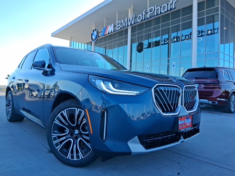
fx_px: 177
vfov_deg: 53.1
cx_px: 118
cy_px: 88
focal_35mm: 26
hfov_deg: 67.3
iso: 25
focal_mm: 3.98
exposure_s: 1/298
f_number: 1.8
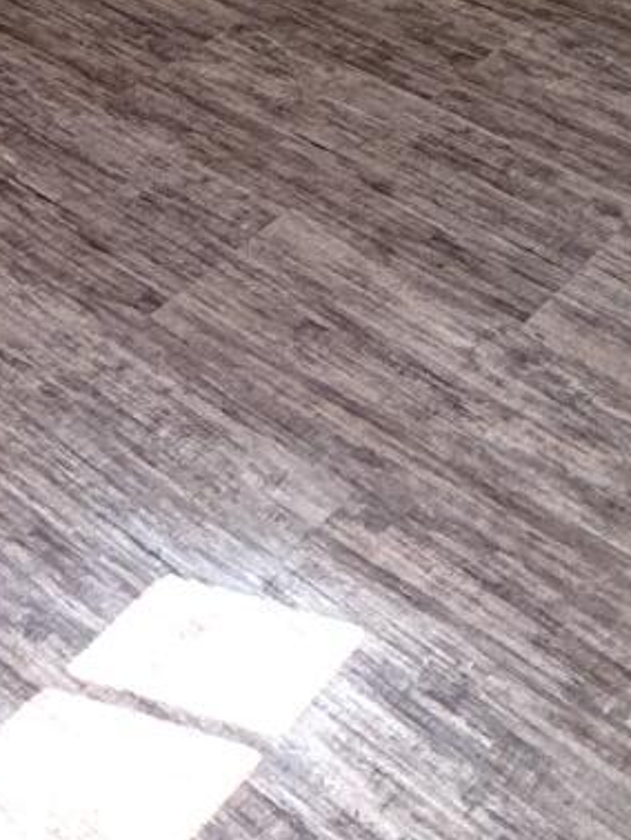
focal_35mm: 74
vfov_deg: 19.3
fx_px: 1797
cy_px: -702
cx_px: 147
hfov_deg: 19.8
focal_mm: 2.22
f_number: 2.2
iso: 125
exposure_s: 1/120
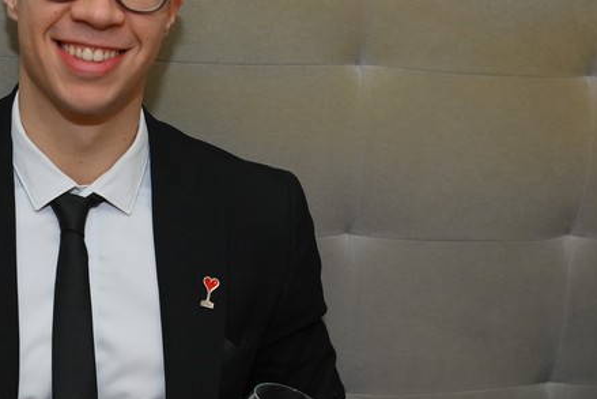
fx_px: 1360
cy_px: 196
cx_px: 137
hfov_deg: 24.4
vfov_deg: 16.7
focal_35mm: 82
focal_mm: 30
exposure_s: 1/125
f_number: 2.8
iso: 640
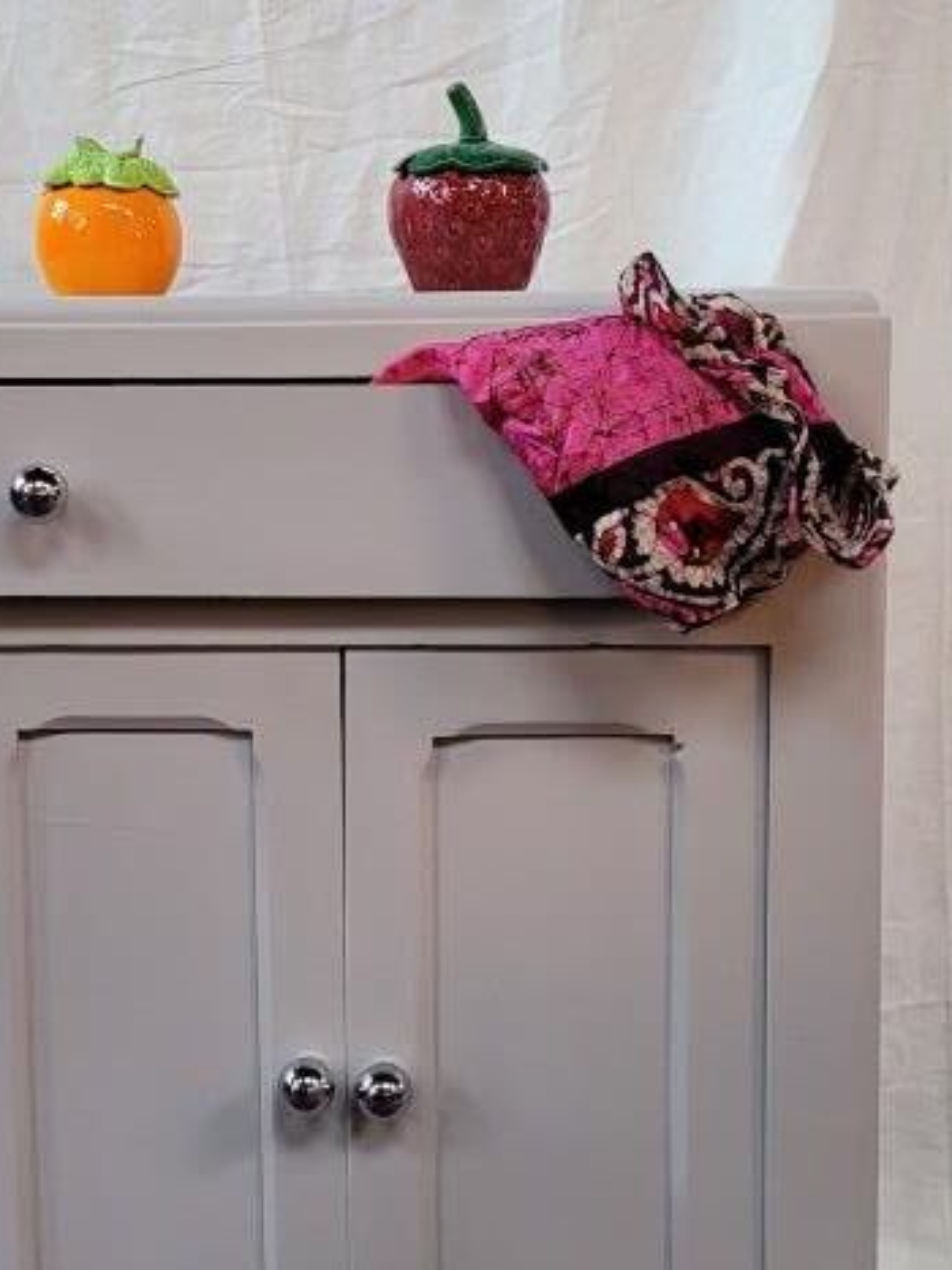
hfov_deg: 35.1
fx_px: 1504
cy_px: 936
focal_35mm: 41
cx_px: 427
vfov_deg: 44.4
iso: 250
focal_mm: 5.4
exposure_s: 1/100
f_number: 1.8
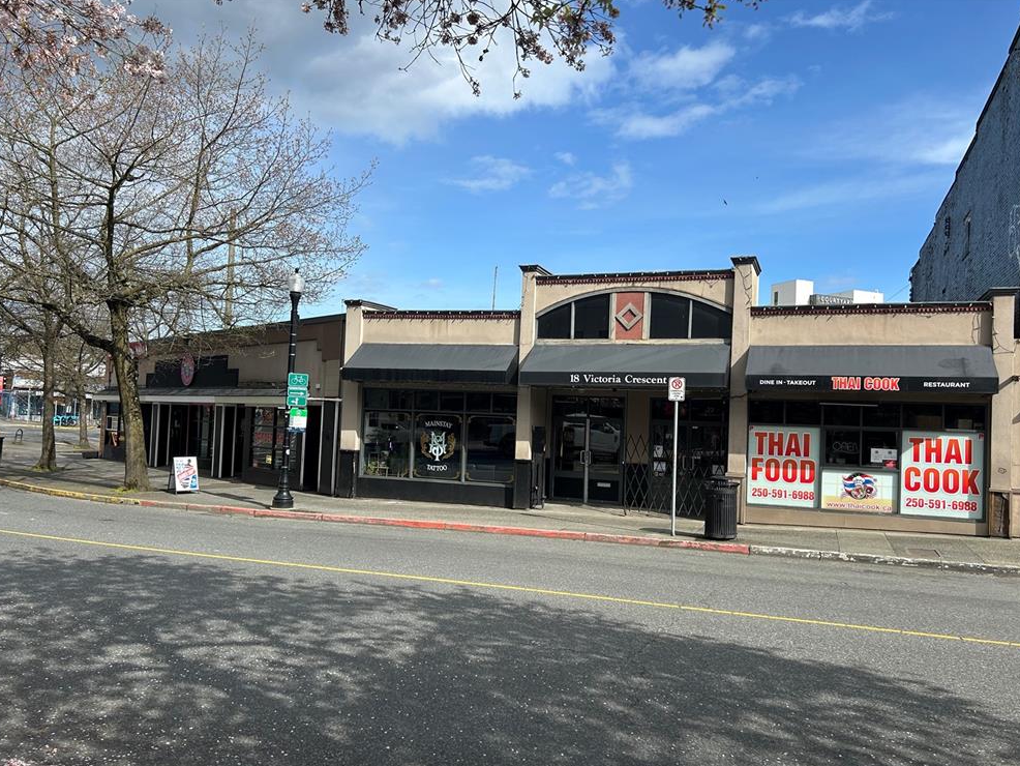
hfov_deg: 65.3
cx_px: 520
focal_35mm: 27
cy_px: 392
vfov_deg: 51.4
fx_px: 796
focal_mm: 5.7
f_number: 1.5
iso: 50
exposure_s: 1/3831
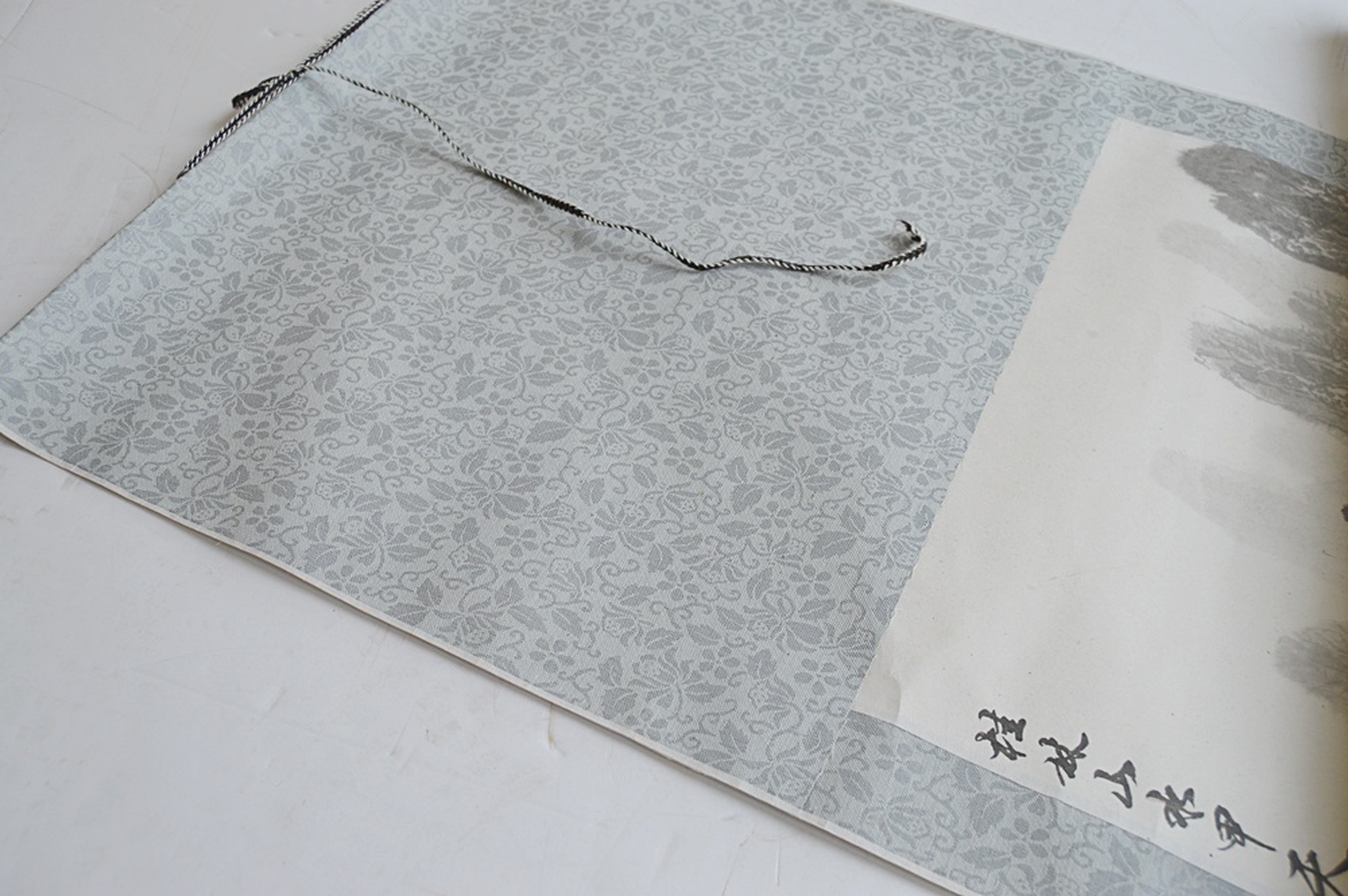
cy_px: 448
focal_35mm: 33
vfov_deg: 39.9
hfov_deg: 57.3
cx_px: 674
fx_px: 1235
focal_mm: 22
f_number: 5.6
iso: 320
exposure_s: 1/125
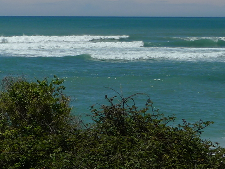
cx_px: -66
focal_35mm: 177
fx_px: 1151
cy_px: 42
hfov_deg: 10.9
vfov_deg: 8.4
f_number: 6.3
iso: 100
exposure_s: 1/1000
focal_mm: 12.8
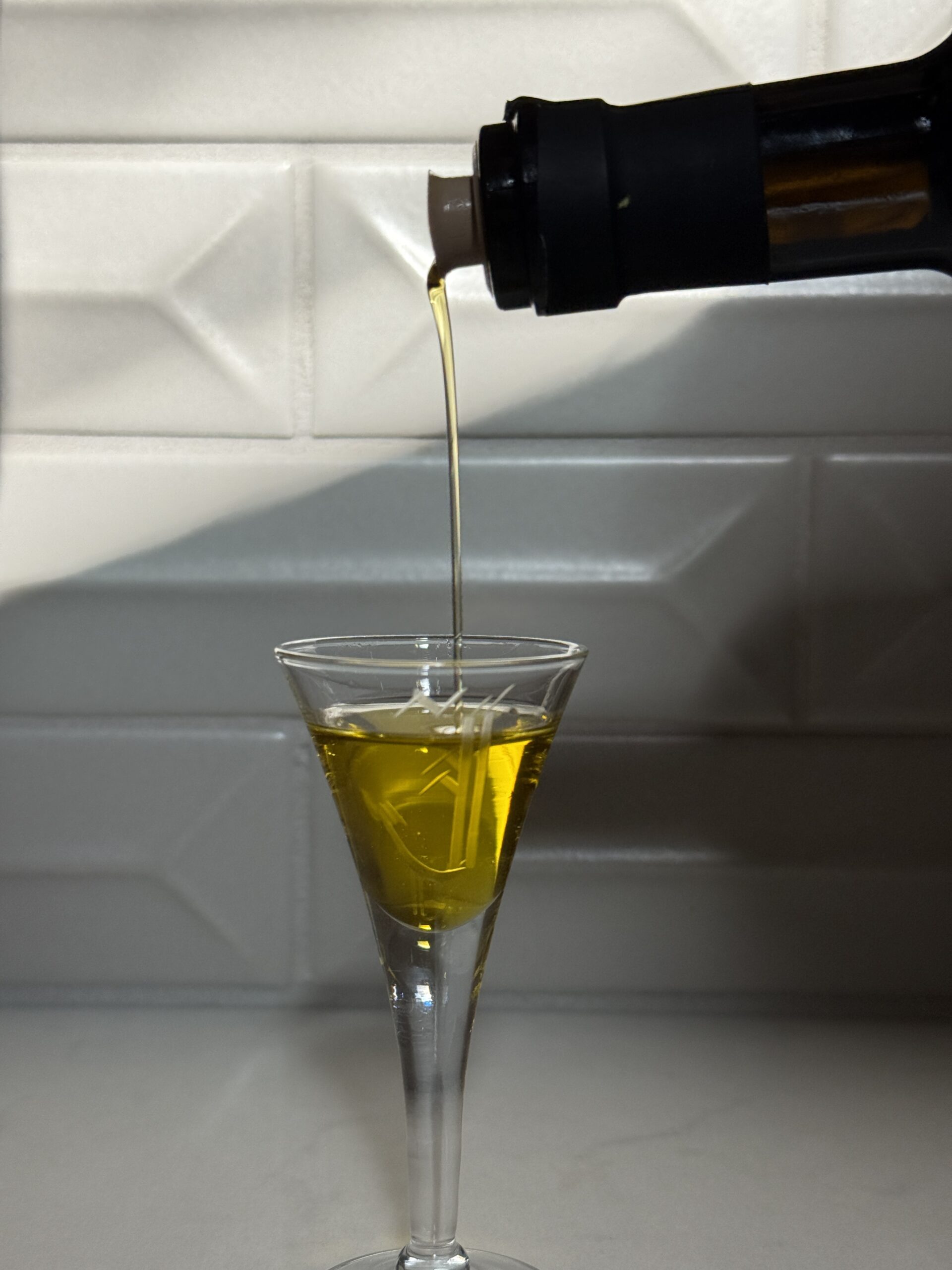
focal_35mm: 48
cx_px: 476
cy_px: 635
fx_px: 1760
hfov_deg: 30.3
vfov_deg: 39.7
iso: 100
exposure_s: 1/1429
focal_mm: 6.76
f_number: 1.78
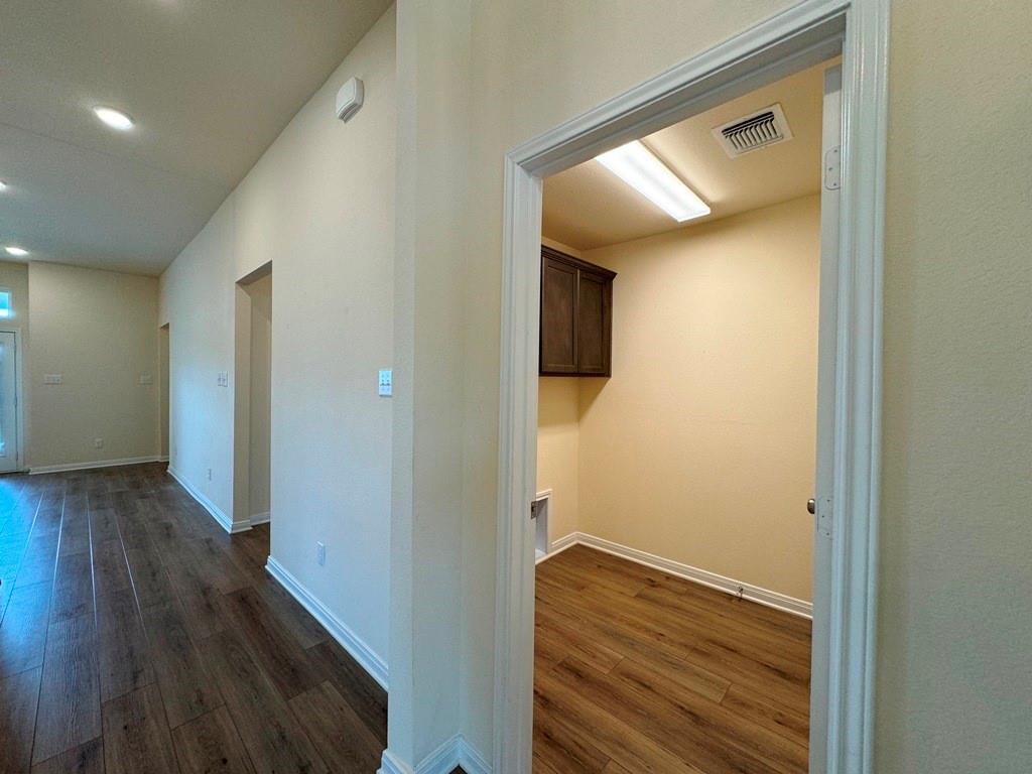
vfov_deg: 85.7
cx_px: 516
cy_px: 387
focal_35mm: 14
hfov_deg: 102.1
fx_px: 417
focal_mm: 2.22
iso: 160
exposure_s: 1/120
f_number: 2.2
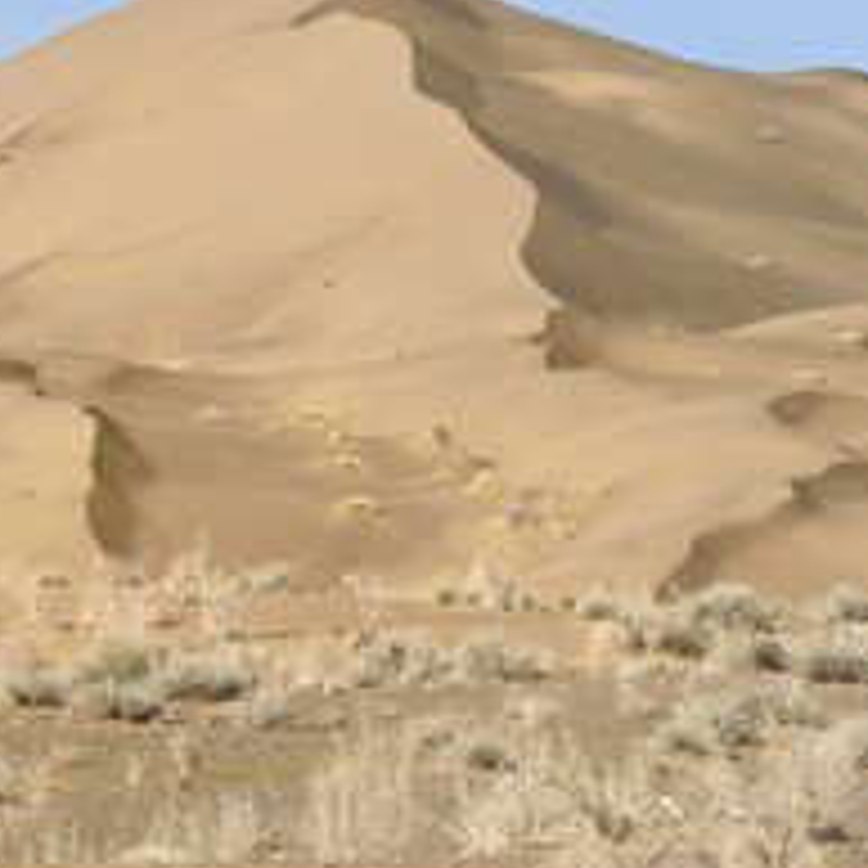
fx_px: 10213
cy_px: 378
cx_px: -63
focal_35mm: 360
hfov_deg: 4.9
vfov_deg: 4.9
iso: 200
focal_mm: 195
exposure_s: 1/400
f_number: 11
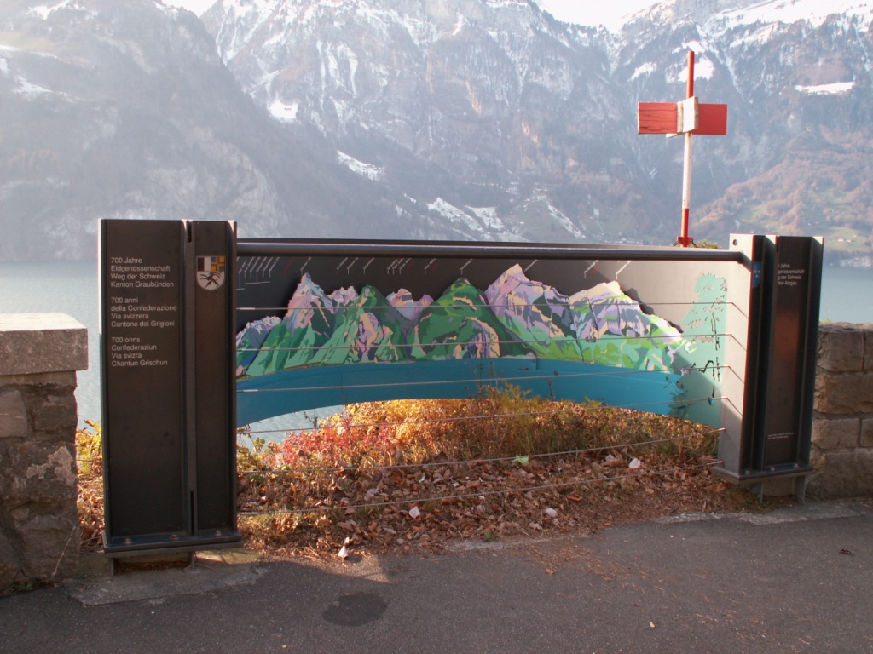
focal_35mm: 35
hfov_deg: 52.6
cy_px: 327
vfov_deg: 40.7
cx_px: 436
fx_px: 883
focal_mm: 5.86
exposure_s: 1/60
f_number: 3.5
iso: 50
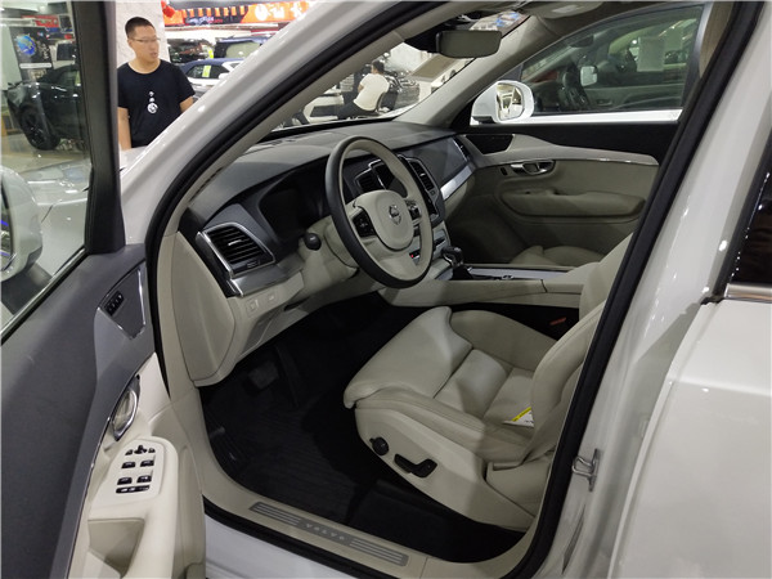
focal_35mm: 30
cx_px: 386
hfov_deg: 60.0
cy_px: 290
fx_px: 669
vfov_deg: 46.8
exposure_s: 1/33.3
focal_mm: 3.95
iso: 510
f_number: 1.8
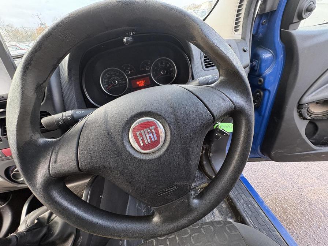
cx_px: 164
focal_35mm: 14
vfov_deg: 85.7
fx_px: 133
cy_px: 123
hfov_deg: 102.1
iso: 250
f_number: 2.2
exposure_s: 1/60
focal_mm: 2.22
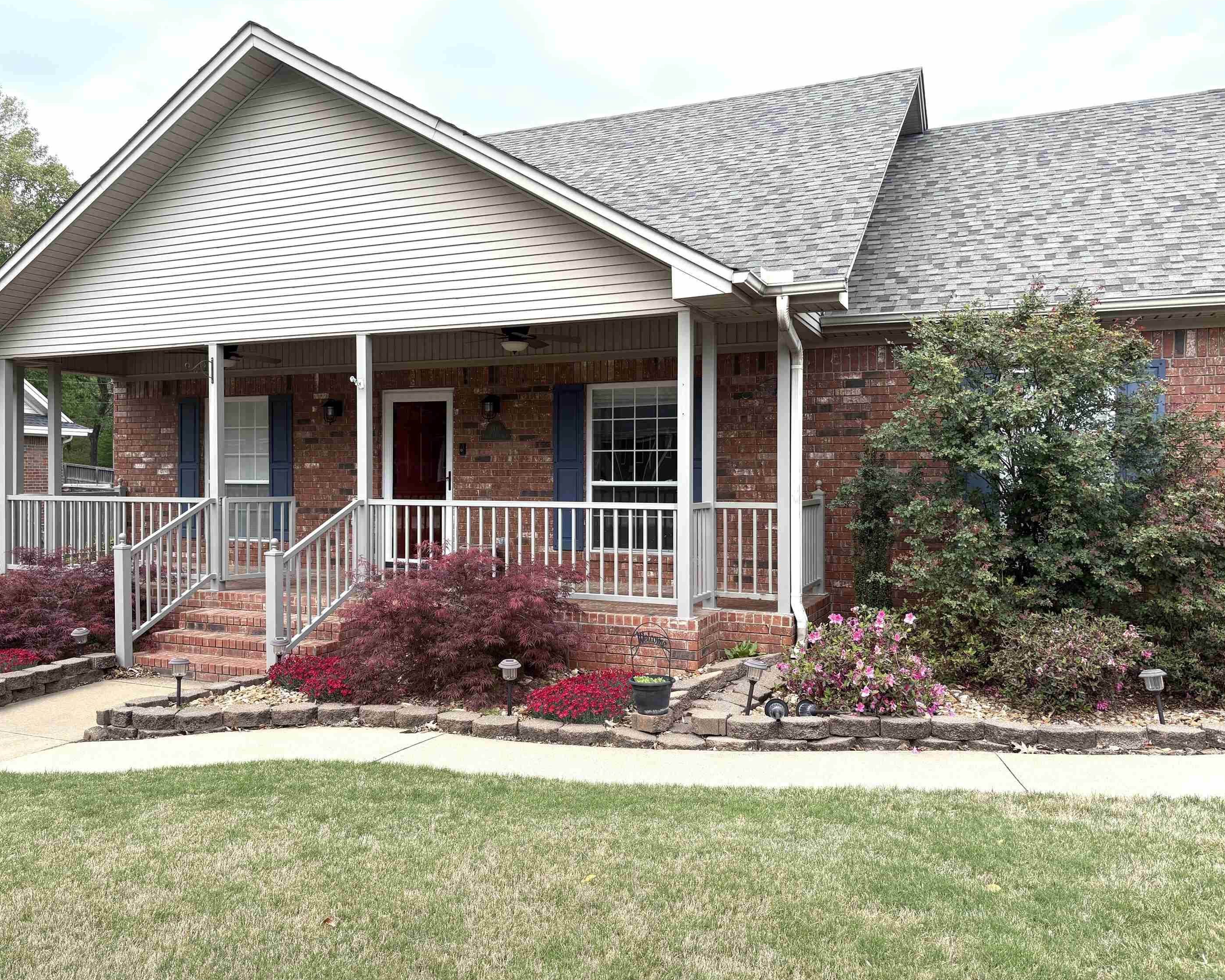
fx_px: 1015
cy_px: 480
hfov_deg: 62.1
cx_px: 562
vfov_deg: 51.5
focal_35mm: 28
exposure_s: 1/1706
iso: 64
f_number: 1.6
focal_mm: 5.96
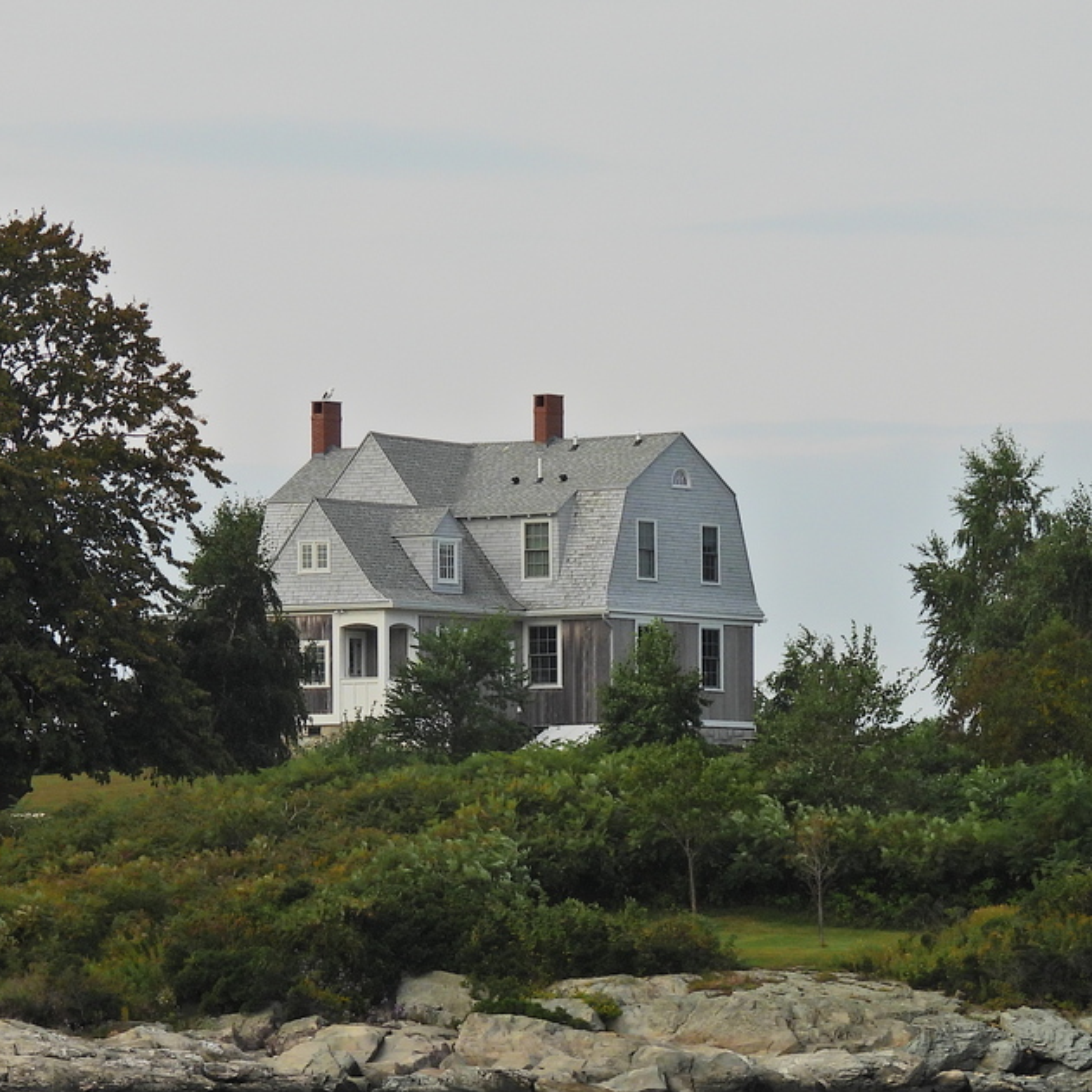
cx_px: 388
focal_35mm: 269
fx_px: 9601
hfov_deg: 6.5
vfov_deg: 6.5
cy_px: 706
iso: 100
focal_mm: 26.8
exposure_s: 1/800
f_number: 4.5
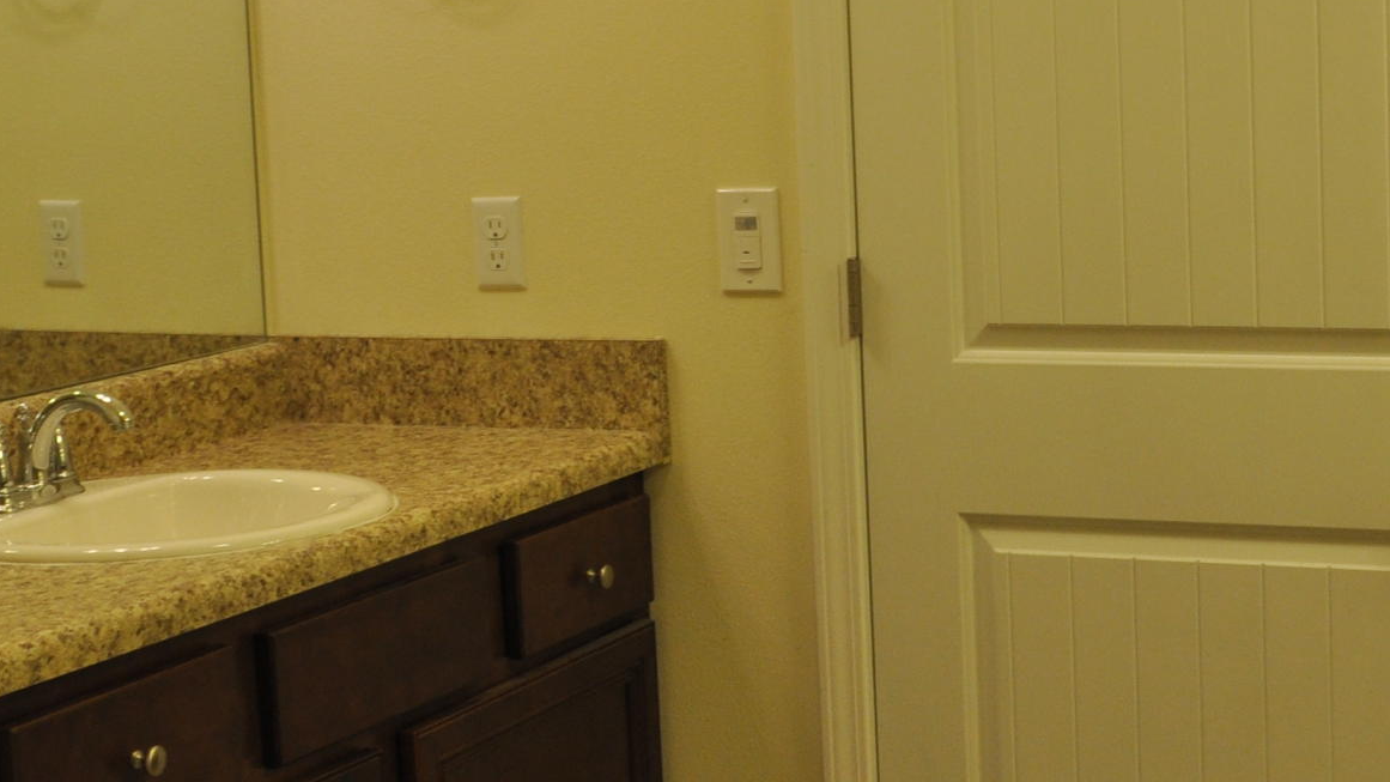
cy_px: 298
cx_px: 869
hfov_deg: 28.9
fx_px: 2691
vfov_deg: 16.5
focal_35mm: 73
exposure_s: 1/80
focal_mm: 18
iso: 400
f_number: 4.5
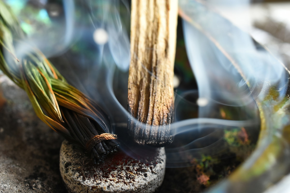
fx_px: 483
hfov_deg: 33.4
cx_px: 145
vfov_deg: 22.6
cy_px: 96
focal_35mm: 60
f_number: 6.3
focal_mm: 40
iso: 400
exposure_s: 1/50
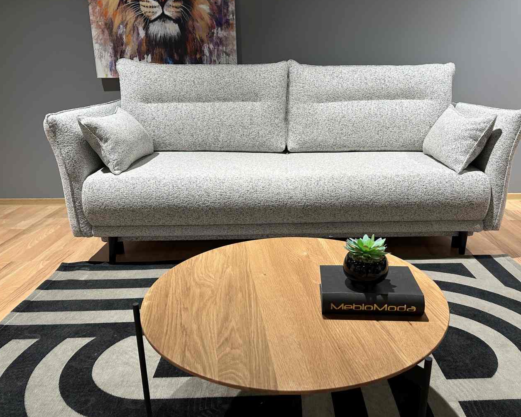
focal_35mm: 28
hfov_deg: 62.0
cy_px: 215
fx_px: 432
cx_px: 294
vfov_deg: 51.5
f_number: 1.78
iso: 125
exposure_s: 1/50
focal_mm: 6.86
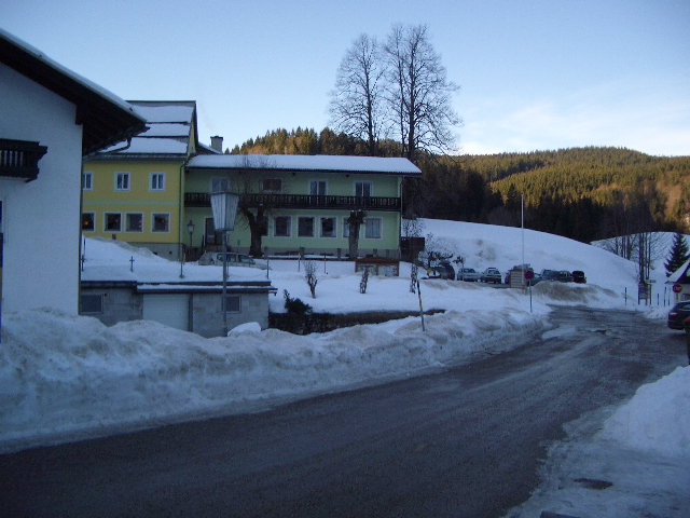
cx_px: 345
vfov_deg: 40.7
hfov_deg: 52.6
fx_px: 698
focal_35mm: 35
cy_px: 259
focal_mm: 5.8
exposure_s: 1/400
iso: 50
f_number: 2.6
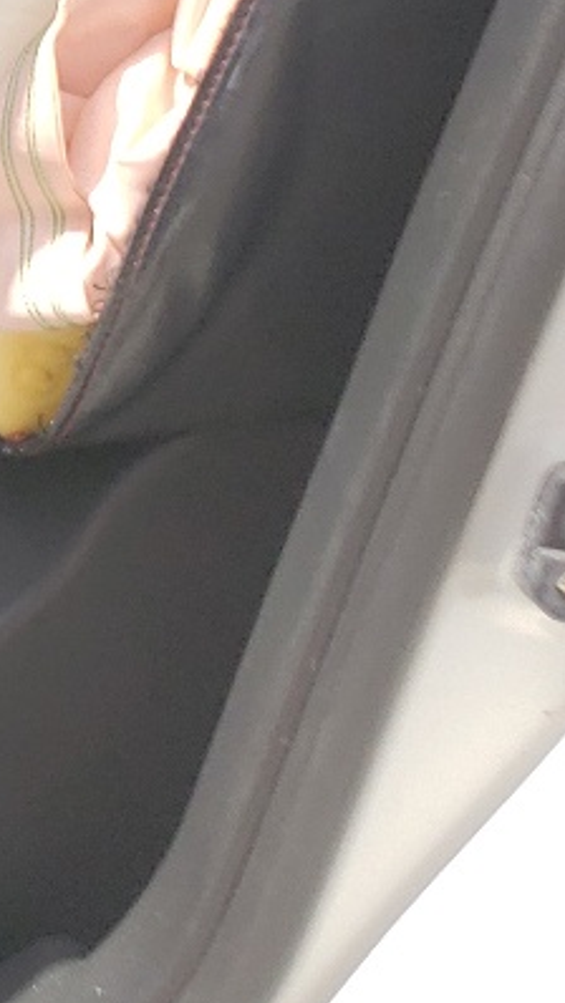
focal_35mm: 114
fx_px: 3035
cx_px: -1090
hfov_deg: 8.8
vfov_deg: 17.4
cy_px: -355
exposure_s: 1/1667
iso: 50
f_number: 1.5
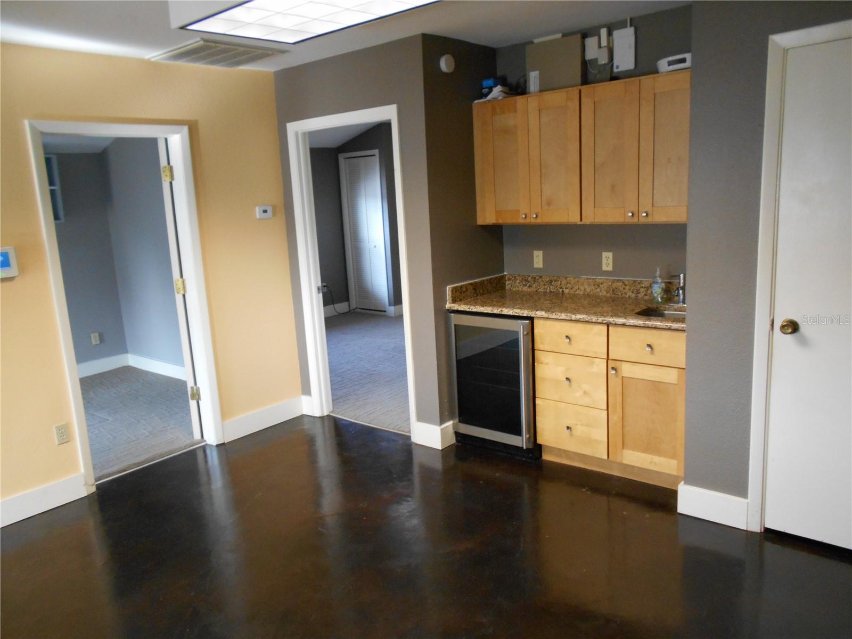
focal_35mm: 26
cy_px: 320
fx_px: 640
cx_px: 426
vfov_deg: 53.1
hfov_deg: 67.3
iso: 320
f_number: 3.2
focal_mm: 4.6
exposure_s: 1/30
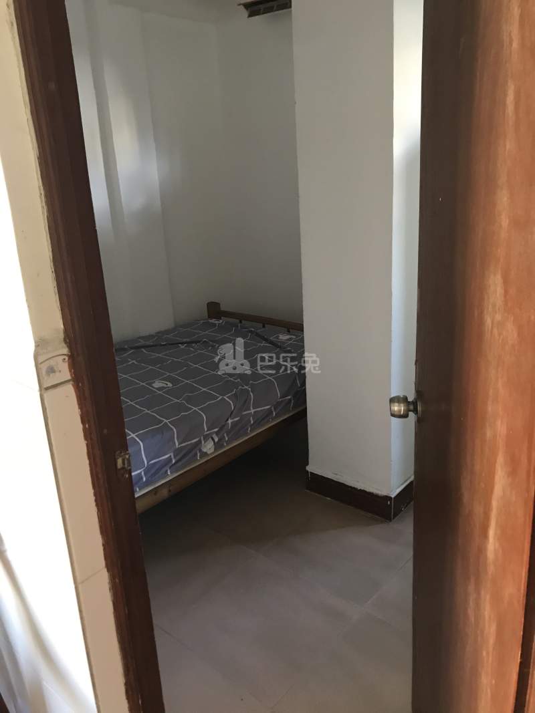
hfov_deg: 49.7
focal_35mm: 28
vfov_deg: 63.4
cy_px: 356
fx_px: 577
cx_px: 268
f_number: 1.8
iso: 100
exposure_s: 1/17
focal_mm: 3.99
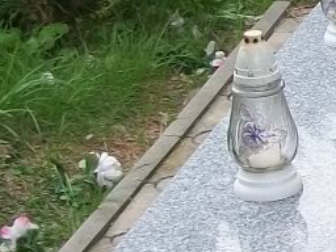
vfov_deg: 8.2
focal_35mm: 180
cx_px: 566
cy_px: 83
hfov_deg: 10.5
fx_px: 1747
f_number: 2.7
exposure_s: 1/200
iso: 80
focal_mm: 6
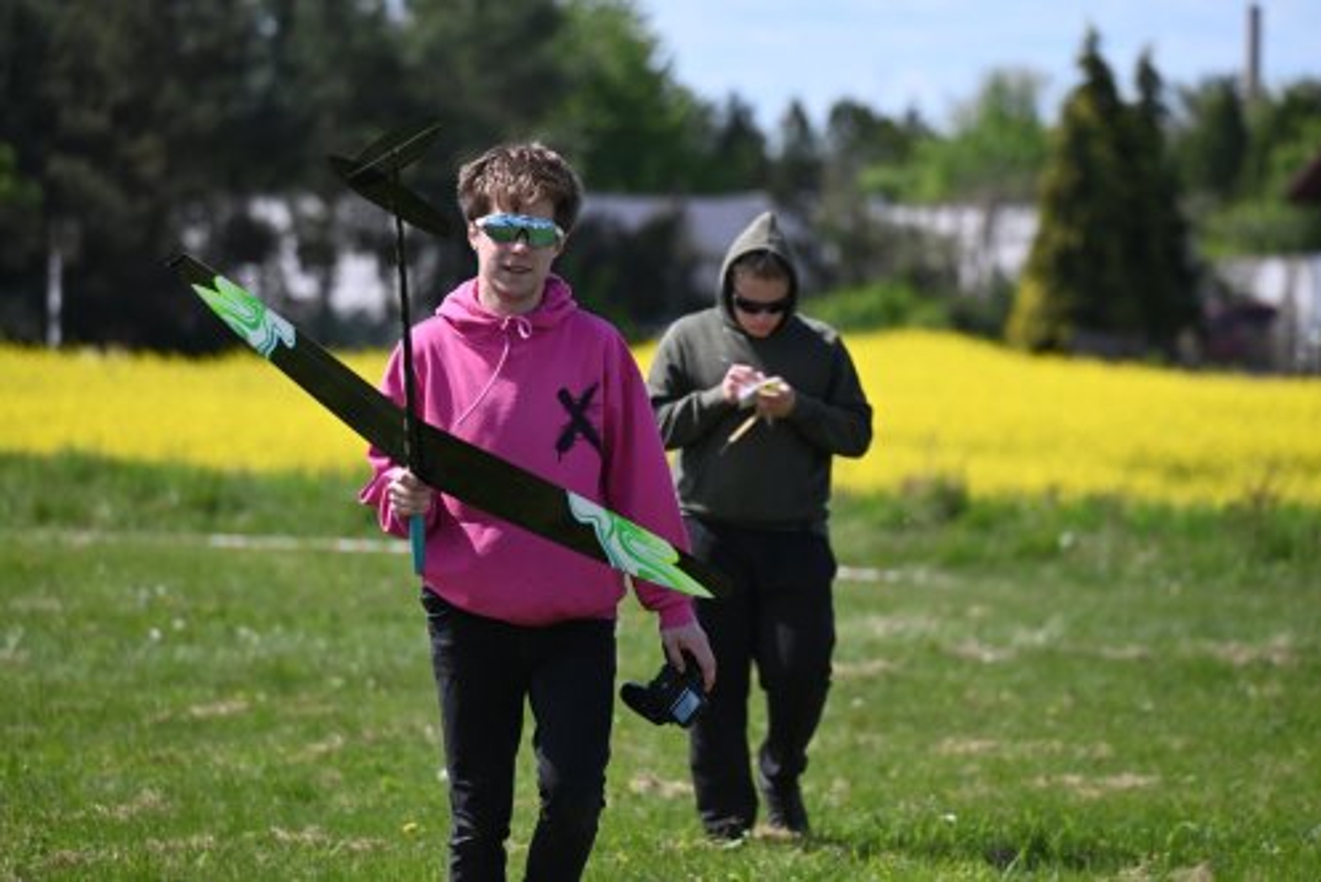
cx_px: 660
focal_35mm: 270
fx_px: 9913
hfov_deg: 7.6
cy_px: 441
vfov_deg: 5.1
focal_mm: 270
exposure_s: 1/1250
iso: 320
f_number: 6
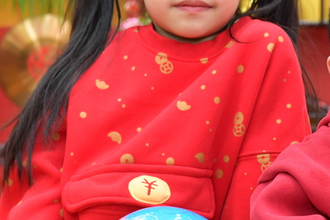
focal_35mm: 125
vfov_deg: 11.0
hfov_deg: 16.3
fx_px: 1146
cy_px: 67
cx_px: 259
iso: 1000
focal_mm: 35
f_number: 4.5
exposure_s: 1/200
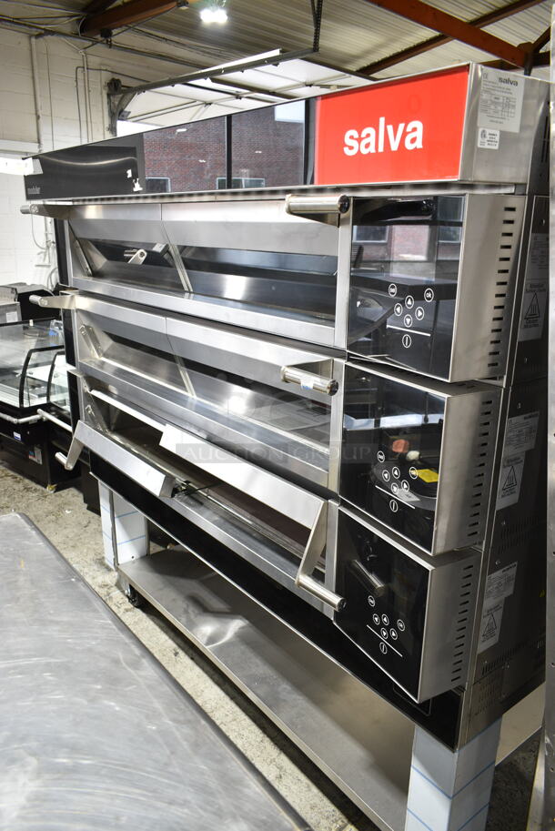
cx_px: 278
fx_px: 623
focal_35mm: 27
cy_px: 416
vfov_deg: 67.3
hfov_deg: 48.0
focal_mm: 18
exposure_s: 1/30
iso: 560
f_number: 3.5
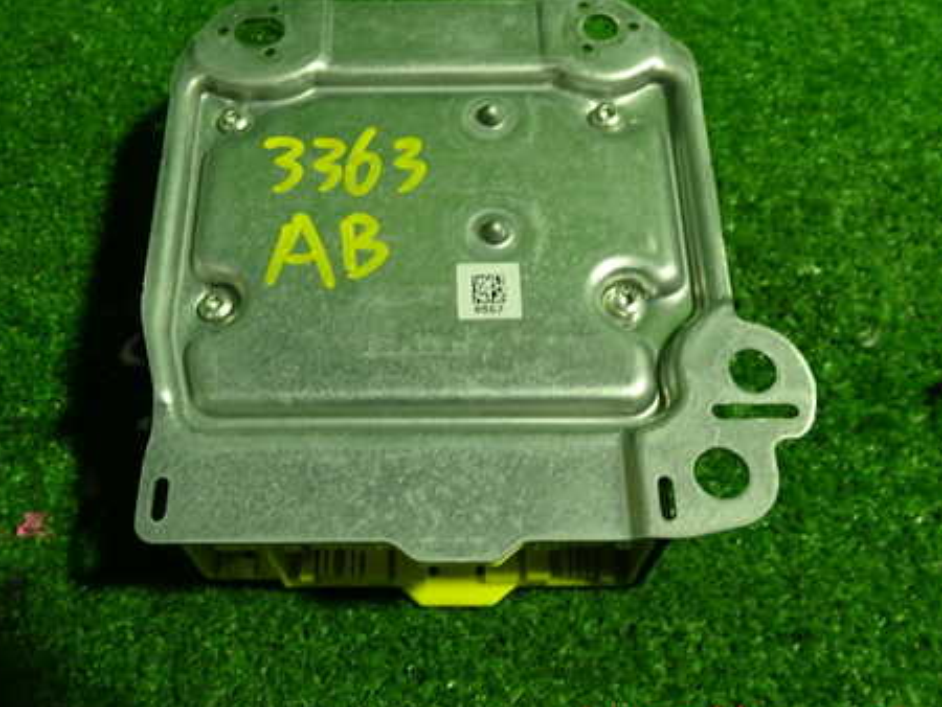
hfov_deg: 46.7
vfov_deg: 35.9
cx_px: 427
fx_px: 1089
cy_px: 284
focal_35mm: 40
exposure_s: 1/40
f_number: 2.3
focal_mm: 5.4
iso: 200
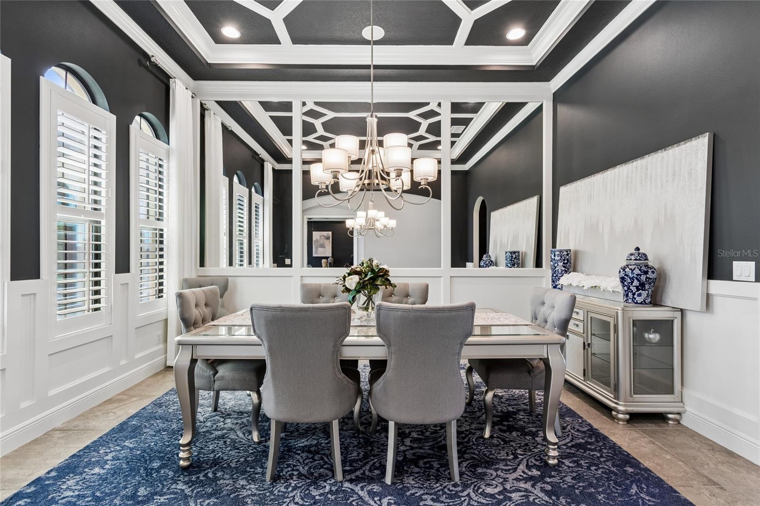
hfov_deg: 100.4
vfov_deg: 77.3
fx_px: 317
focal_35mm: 15
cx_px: 380
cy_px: 253
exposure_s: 1/1.67
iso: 100
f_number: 7.1
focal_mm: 10
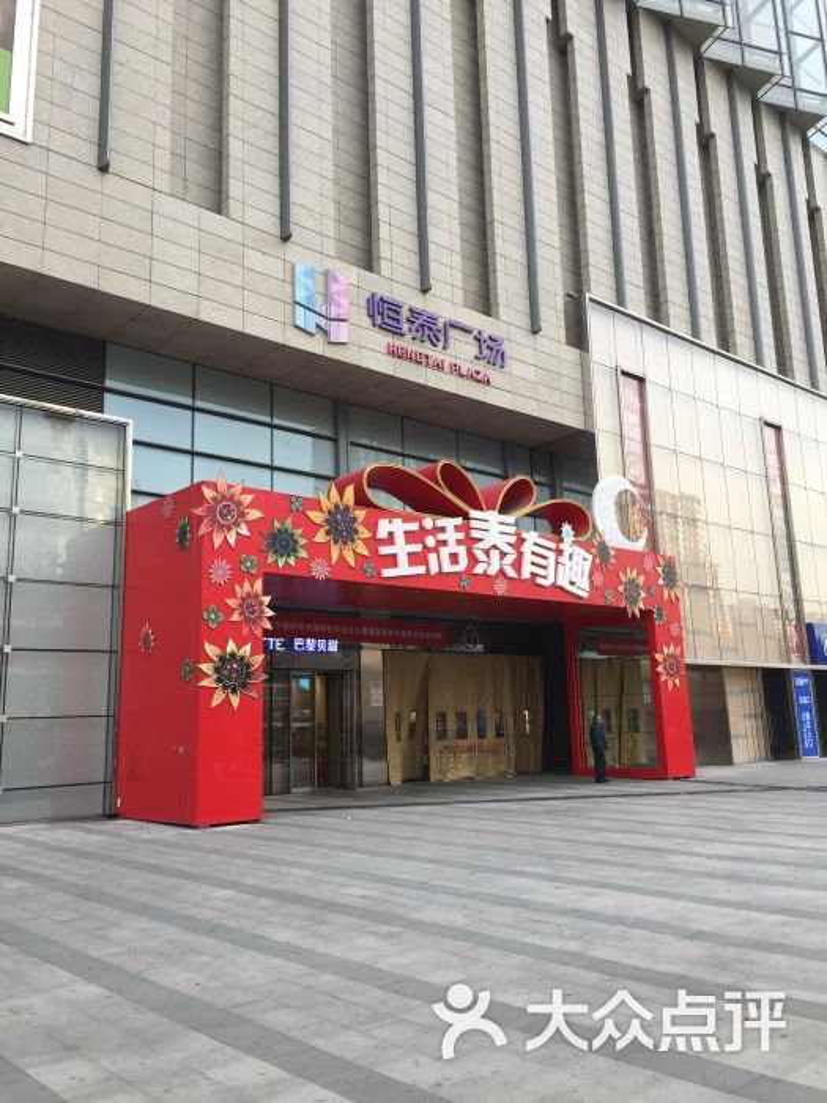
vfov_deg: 61.7
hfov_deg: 48.2
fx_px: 924
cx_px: 414
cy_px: 552
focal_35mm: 29
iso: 32
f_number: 2.2
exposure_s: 1/107
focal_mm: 4.15
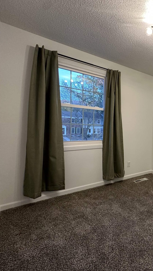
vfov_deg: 83.8
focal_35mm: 21
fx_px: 151
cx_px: 167
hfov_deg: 42.4
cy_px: 133
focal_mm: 2.22
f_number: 2.2
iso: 200
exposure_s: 1/60
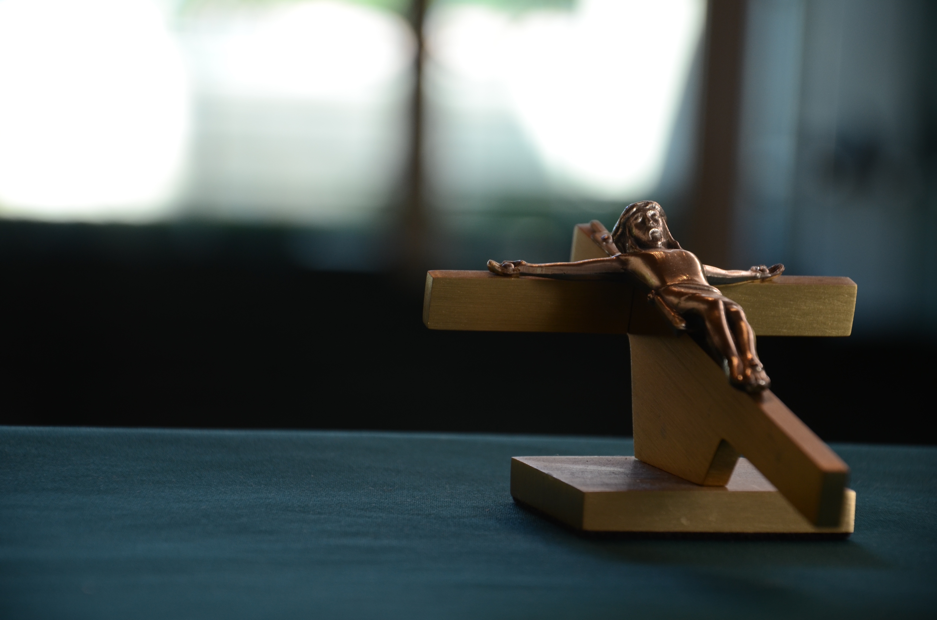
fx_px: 4091
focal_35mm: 158
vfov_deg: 8.7
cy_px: 310
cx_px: 468
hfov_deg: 13.1
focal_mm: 105
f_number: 5.6
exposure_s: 1/50
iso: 320
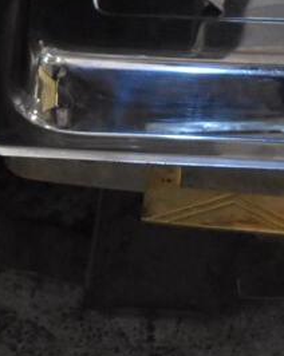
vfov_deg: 12.1
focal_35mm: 155
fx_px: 1632
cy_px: -110
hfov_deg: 9.9
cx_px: 28
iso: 6400
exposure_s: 1/125
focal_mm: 32
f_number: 4.5
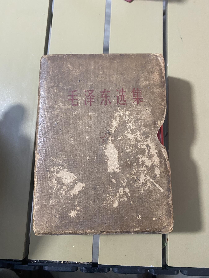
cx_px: 104
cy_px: 139
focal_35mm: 26
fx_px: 209
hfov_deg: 53.1
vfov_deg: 67.3
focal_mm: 4.25
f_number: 1.8
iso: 320
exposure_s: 1/50
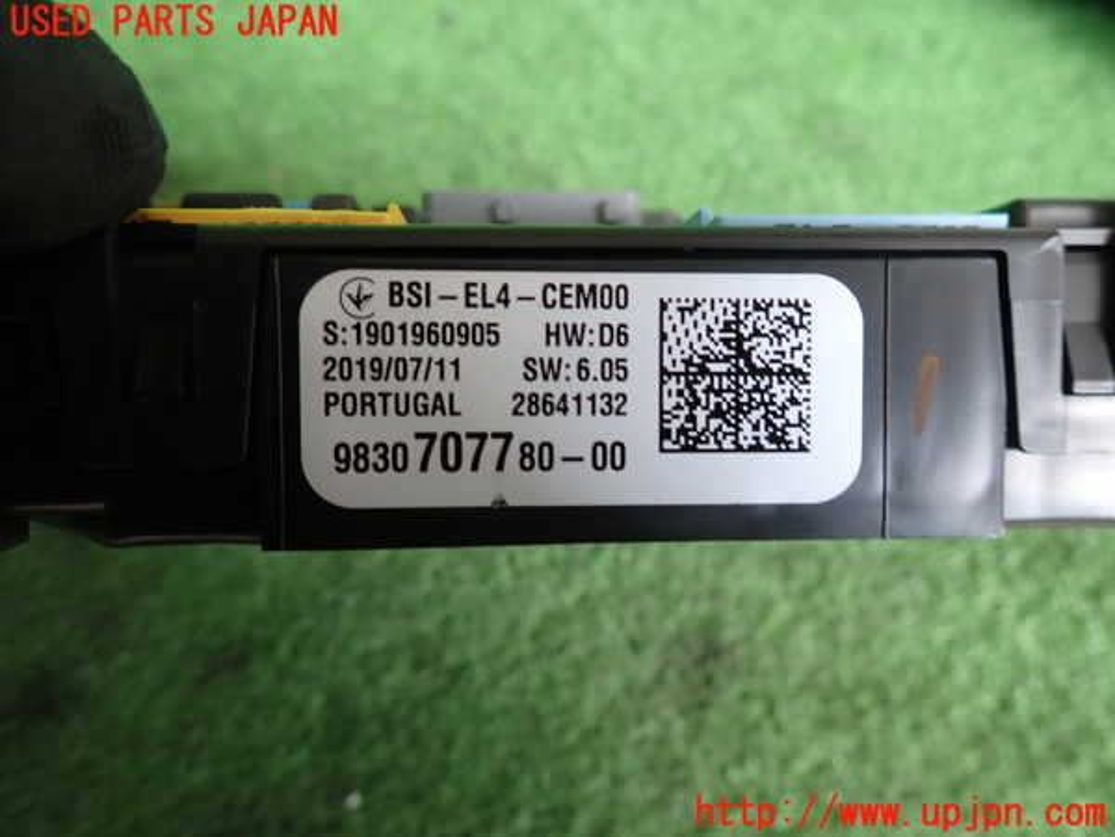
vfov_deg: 54.9
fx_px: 805
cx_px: 558
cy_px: 418
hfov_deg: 69.4
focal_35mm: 25
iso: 160
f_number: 2
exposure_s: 1/60
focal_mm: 4.5
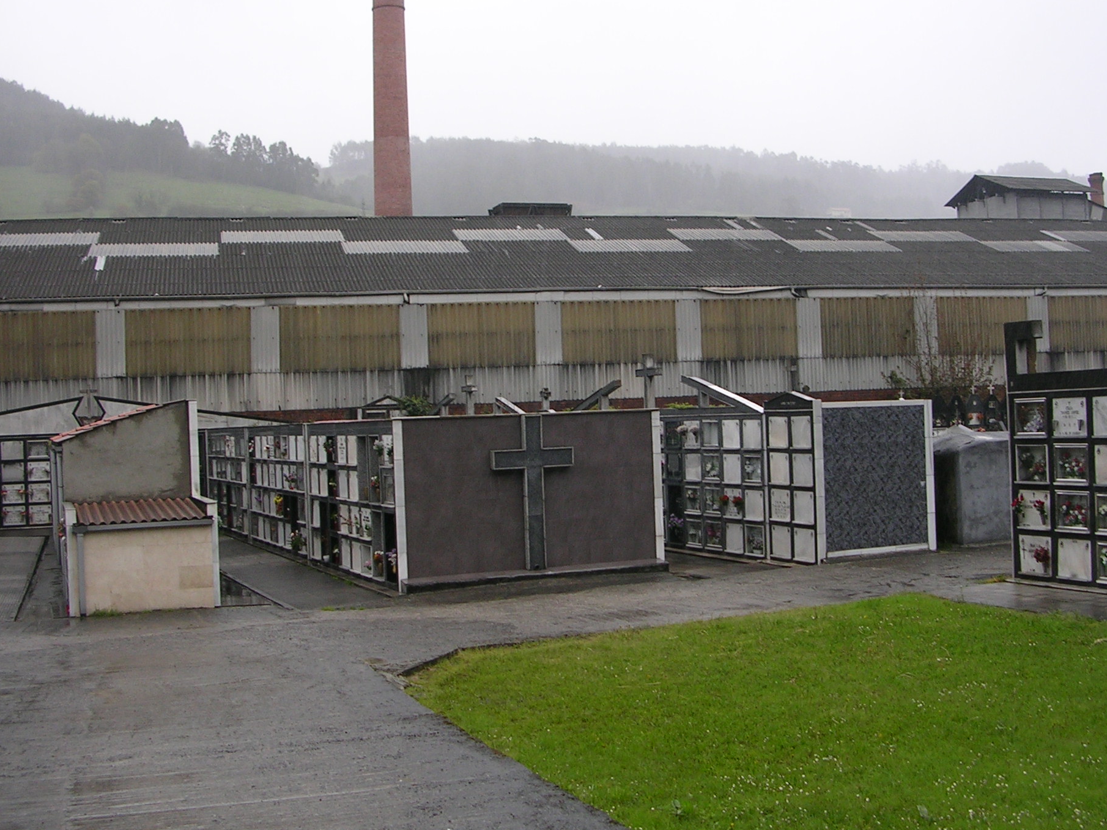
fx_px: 1375
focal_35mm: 43
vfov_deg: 33.6
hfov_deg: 43.8
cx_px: 605
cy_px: 369
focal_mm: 5.8
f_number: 2.8
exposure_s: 1/70.9
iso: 50
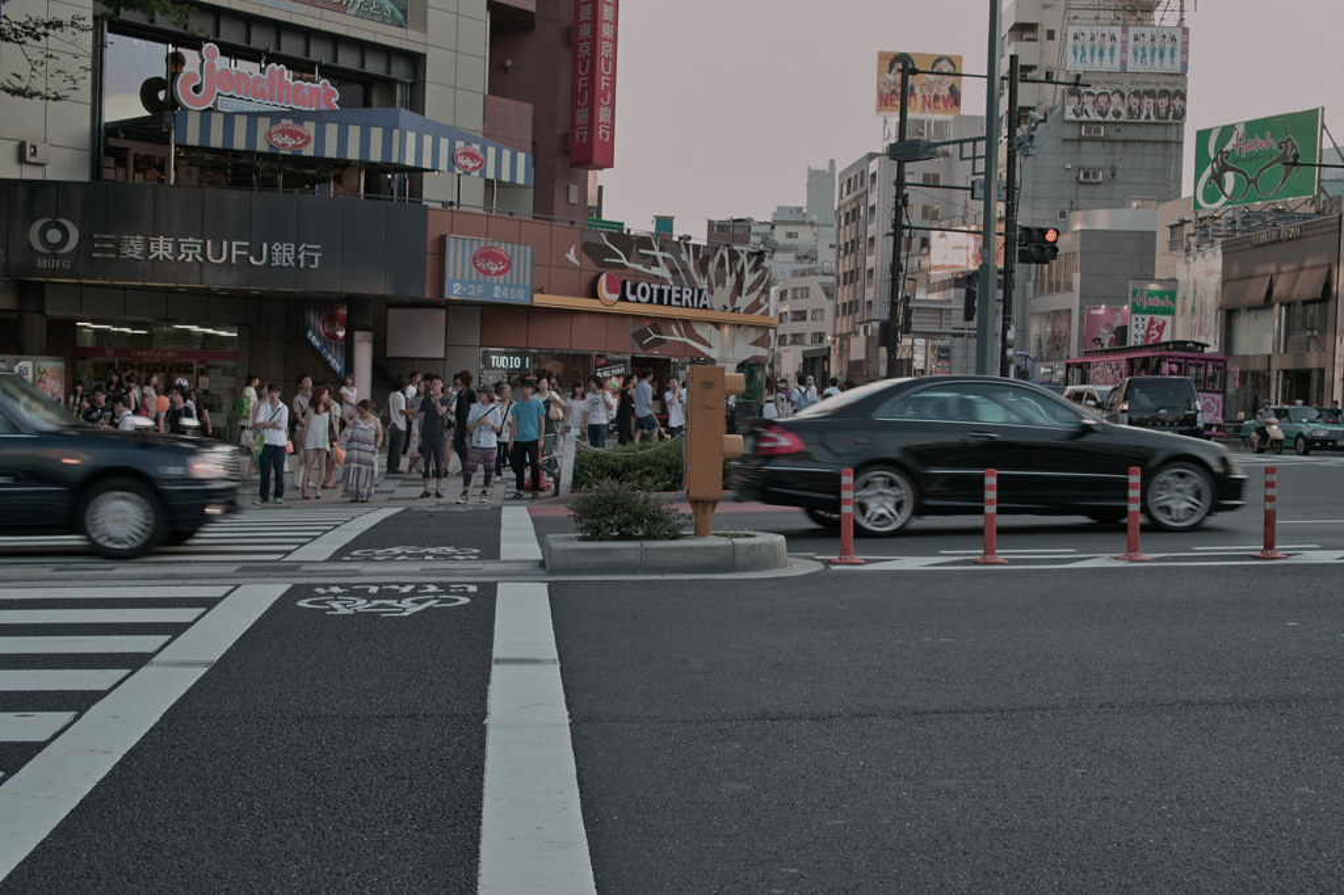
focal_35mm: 41
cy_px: 448
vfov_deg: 32.6
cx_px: 672
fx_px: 1530
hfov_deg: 47.4
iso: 100
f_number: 4.5
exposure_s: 1/30
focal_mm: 24.2
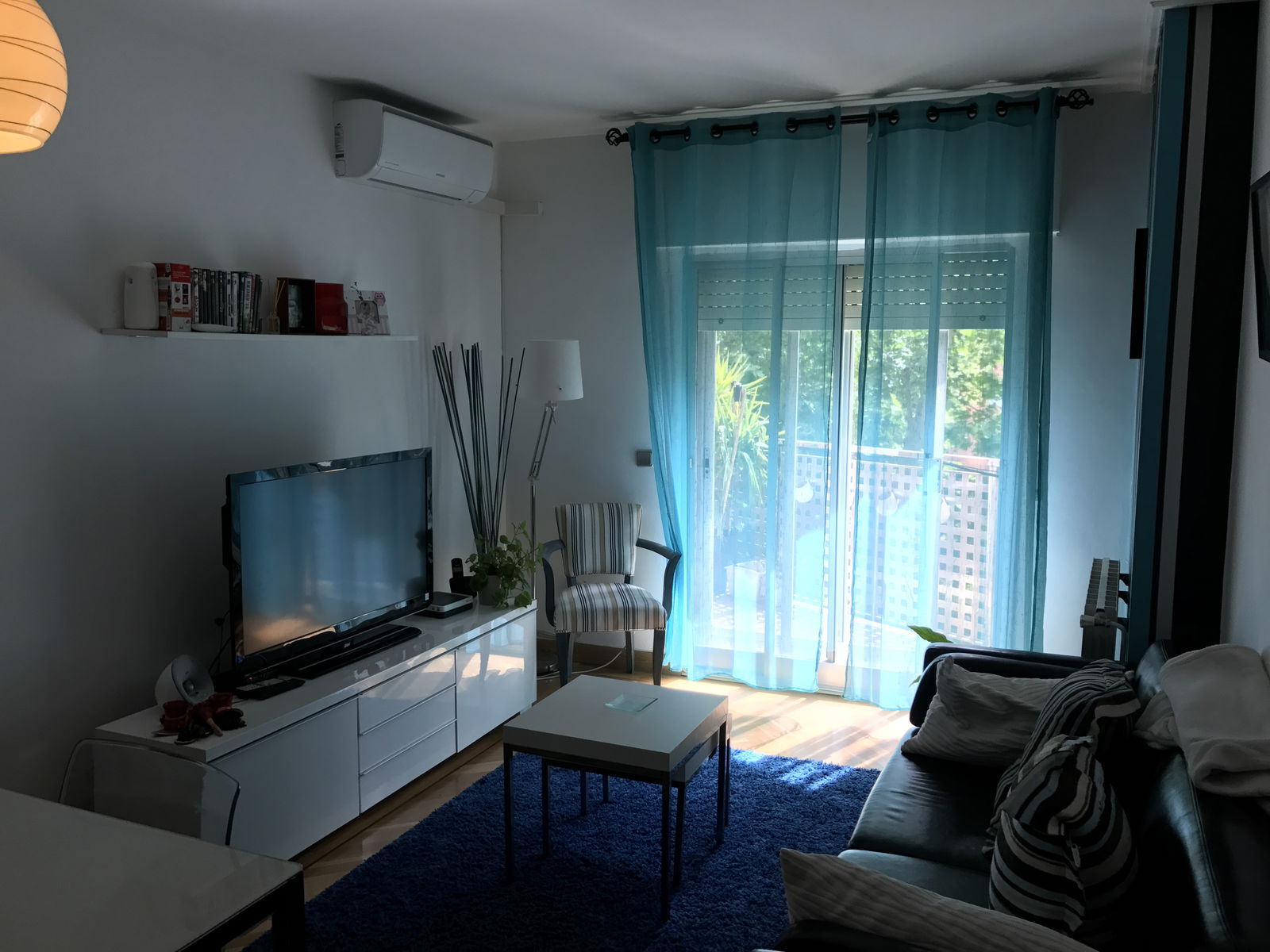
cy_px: 476
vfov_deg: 49.7
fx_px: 1027
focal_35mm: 28
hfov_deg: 63.4
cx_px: 635
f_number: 1.8
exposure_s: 1/100
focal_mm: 3.99
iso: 40
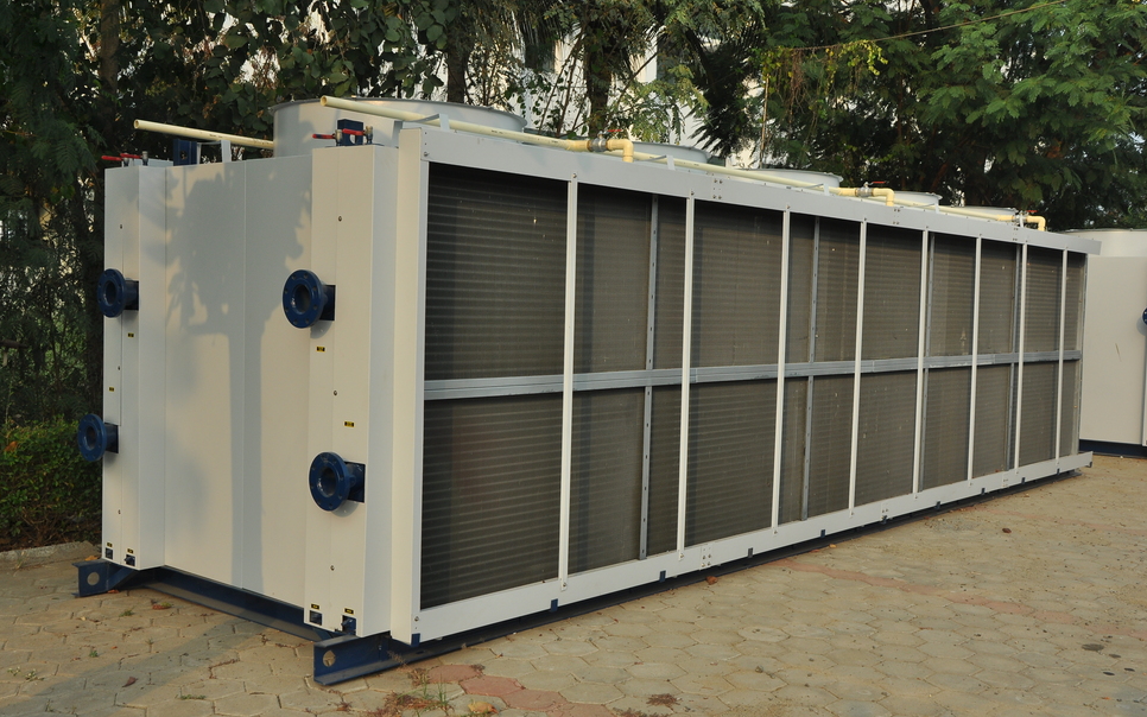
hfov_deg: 49.8
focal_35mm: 40
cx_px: 560
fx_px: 1236
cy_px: 370
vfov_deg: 32.4
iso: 250
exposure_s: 1/160
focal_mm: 25
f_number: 10
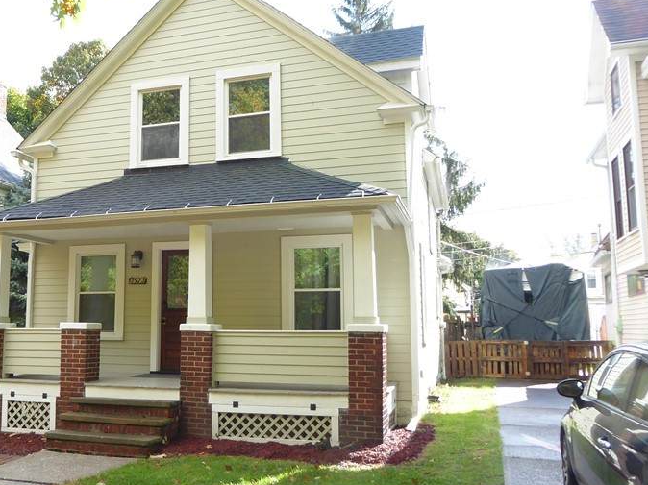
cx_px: 196
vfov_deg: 37.7
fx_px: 711
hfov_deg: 47.9
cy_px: 249
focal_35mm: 38
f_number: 3.3
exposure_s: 1/160
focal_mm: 4.3
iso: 80
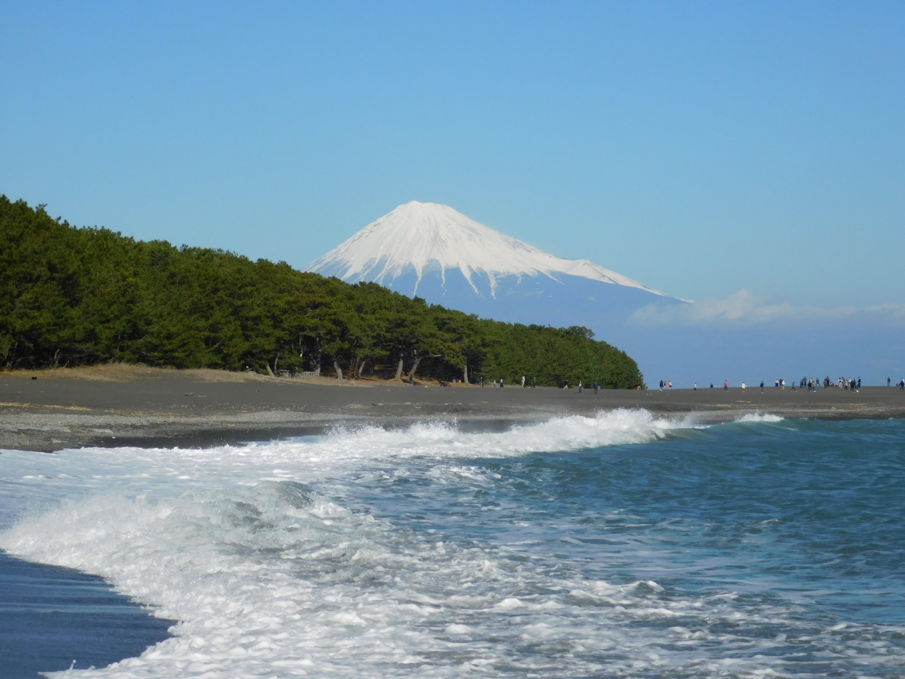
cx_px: 452
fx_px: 2588
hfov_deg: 19.8
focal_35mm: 99
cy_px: 340
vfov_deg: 14.9
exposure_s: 1/1500
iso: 125
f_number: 4.6
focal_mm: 17.6
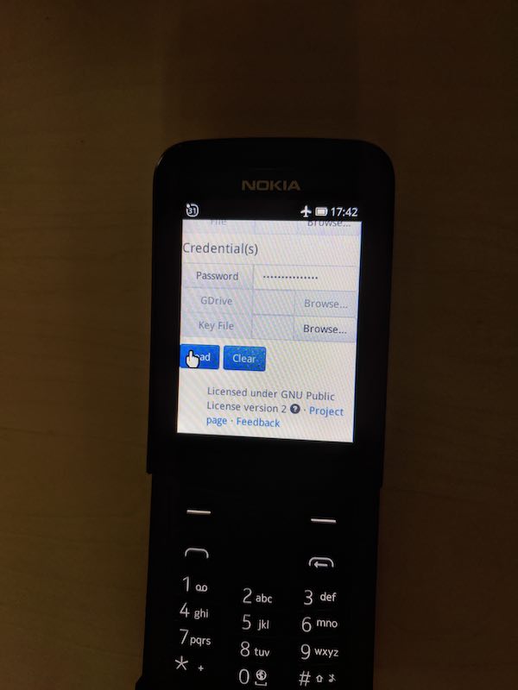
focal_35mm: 26
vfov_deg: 67.3
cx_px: 259
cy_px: 345
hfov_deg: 53.1
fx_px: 519
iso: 174
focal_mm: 4.67
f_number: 2
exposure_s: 1/100
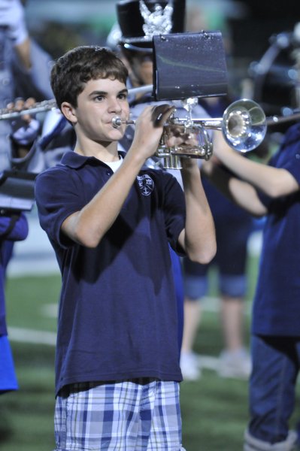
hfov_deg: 4.6
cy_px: 226
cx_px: 150
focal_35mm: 300
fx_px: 3756
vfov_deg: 6.9
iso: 1600
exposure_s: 1/125
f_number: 2.8
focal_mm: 200
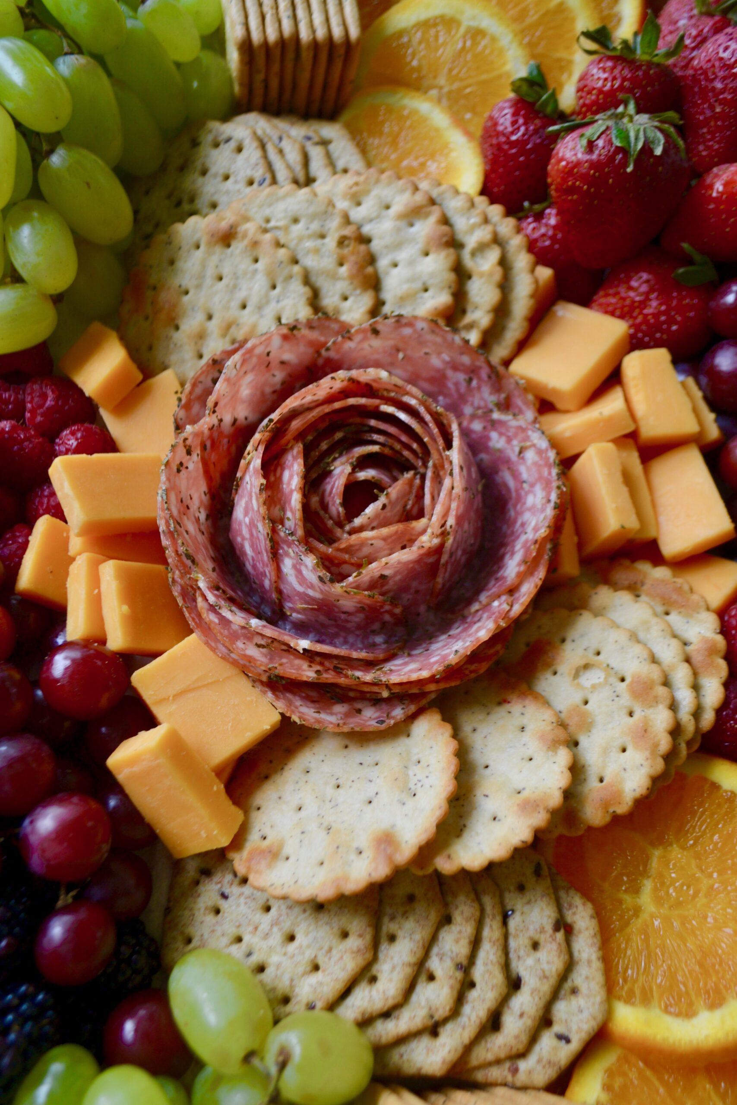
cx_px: 368
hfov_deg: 43.6
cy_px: 552
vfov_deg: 61.9
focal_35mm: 30
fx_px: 921
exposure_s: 1/125
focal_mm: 20
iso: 100
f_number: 3.8
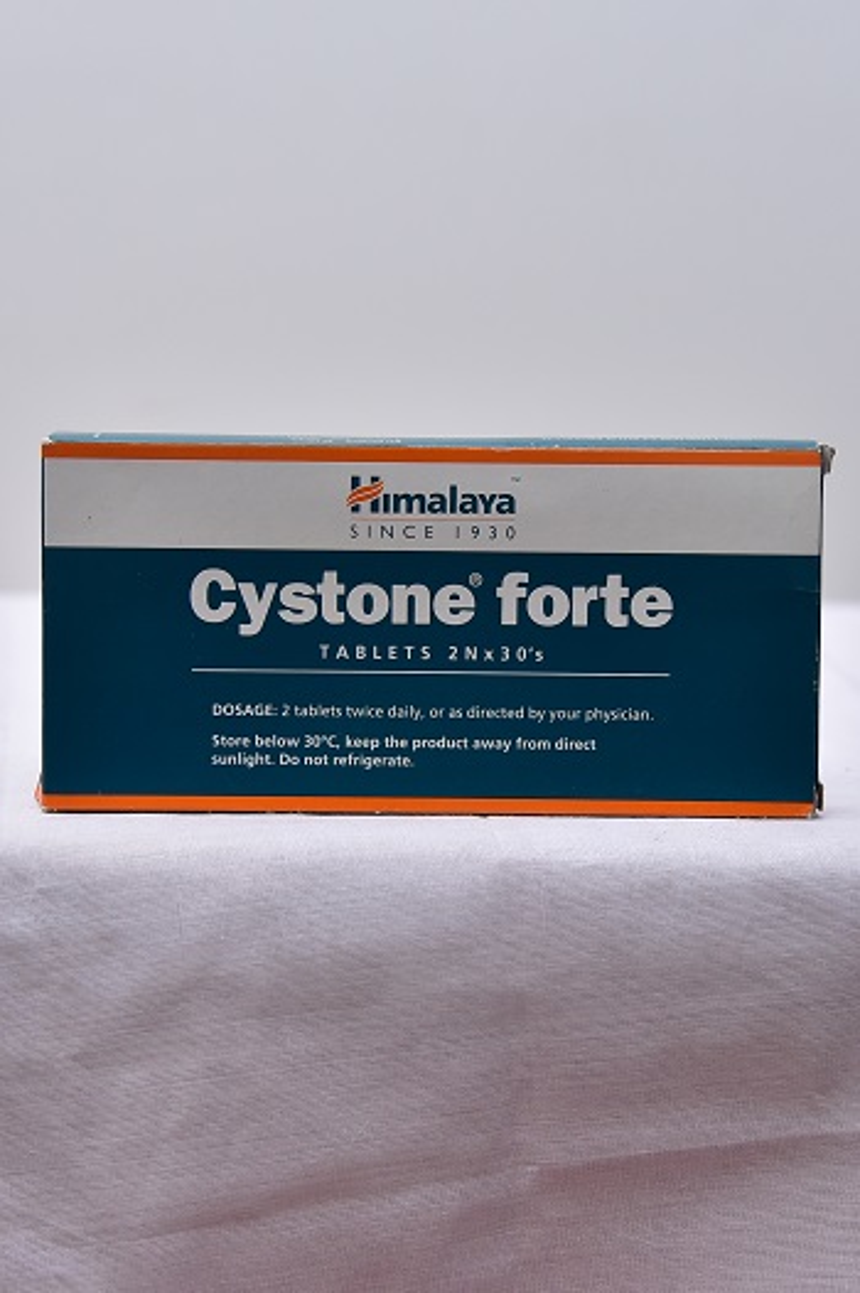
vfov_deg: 32.4
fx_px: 2224
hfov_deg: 21.9
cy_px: 646
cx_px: 430
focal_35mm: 62
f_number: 4
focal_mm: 62
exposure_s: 1/160
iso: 1250
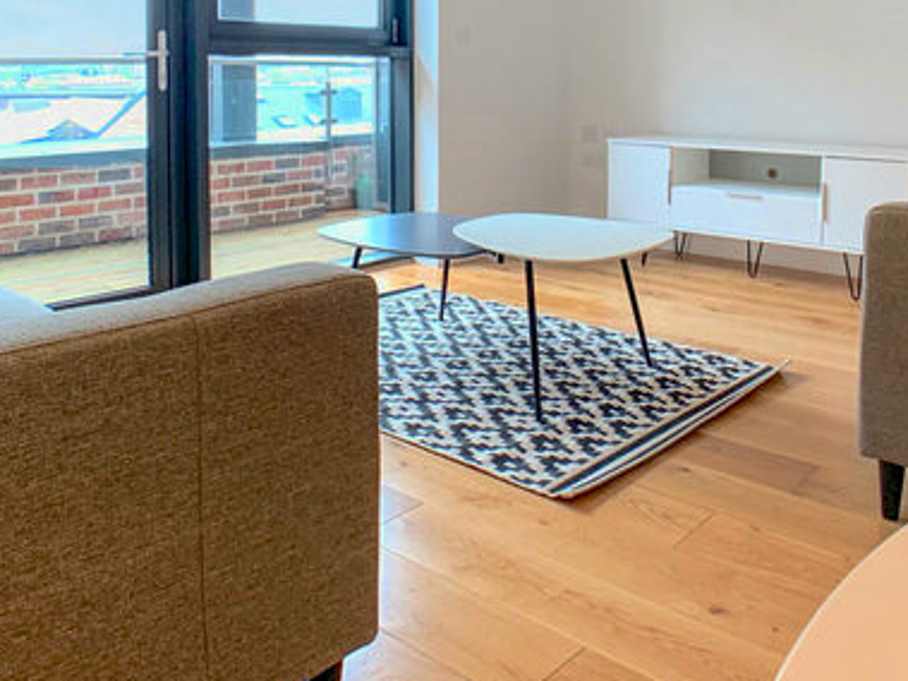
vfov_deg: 30.2
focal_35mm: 48
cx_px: 496
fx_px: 1259
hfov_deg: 39.6
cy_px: 272
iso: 100
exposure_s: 1/70
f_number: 1.8
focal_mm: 4.25
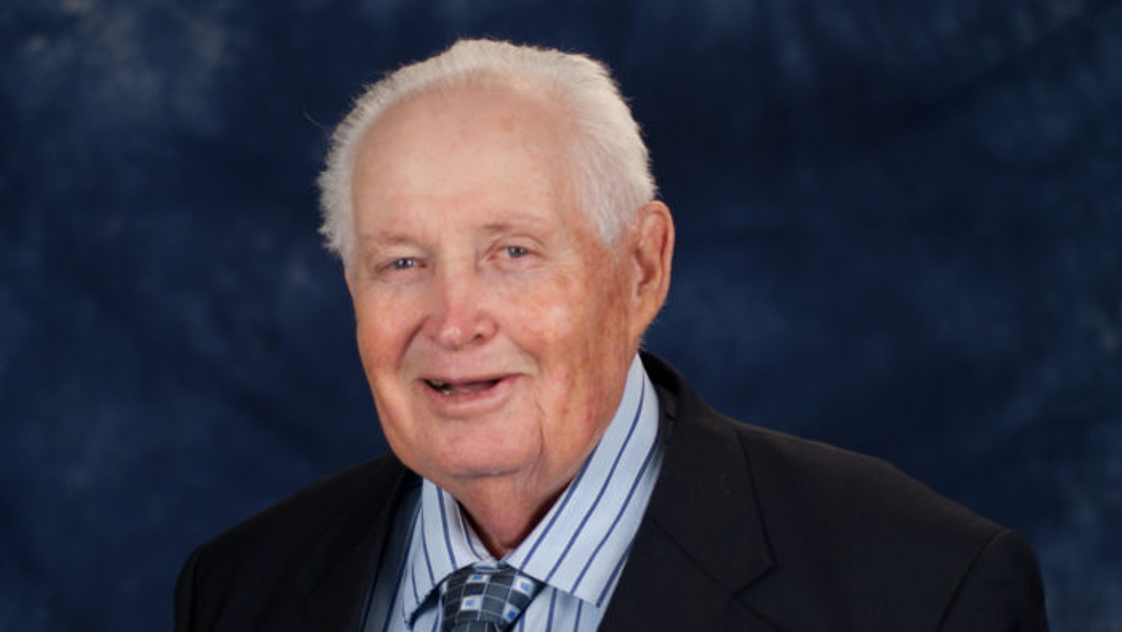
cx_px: 487
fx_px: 3422
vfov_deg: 10.5
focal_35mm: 115
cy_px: 424
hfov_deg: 18.6
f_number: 2.8
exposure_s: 1/80
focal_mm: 50
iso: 100
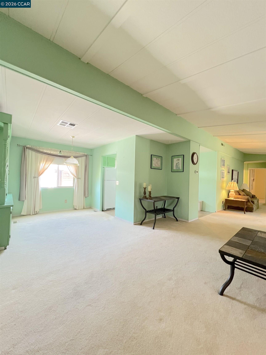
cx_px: 133
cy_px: 178
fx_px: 133
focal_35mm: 13
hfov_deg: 89.9
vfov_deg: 106.2
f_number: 1.8
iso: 320
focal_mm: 1.57
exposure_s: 1/60
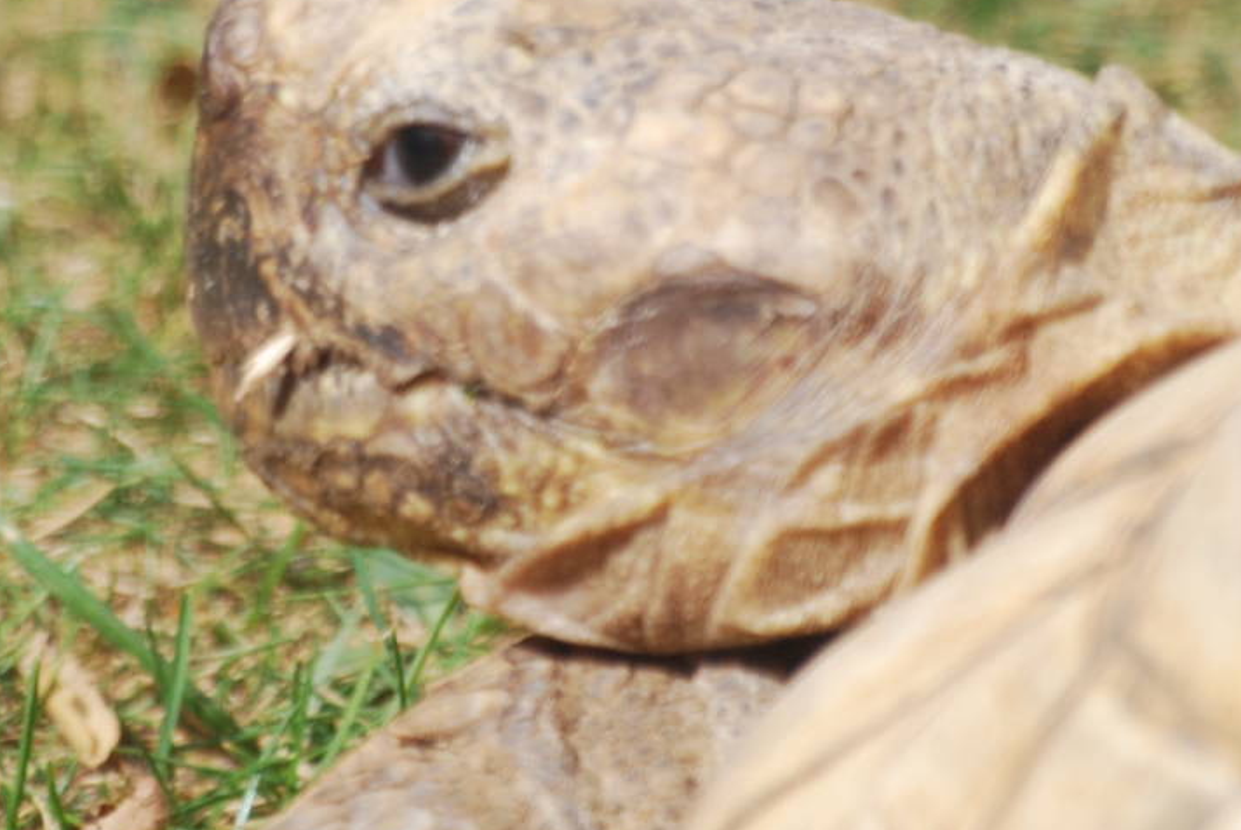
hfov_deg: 2.0
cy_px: 238
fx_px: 34852
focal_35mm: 1010
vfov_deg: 1.4
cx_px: 508
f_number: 5.6
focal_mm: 300
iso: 200
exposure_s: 1/640
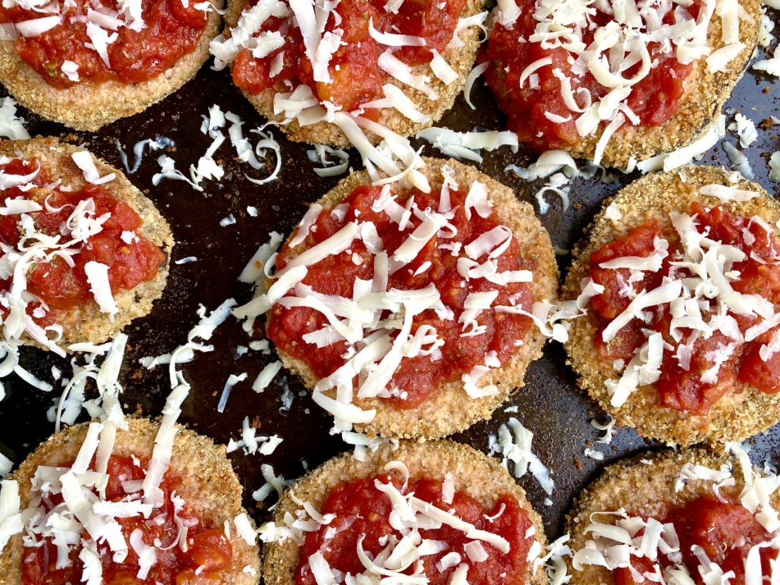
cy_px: 285
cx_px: 385
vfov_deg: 49.7
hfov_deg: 63.4
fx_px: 631
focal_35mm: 28
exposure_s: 1/121
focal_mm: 4.25
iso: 64
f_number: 1.8
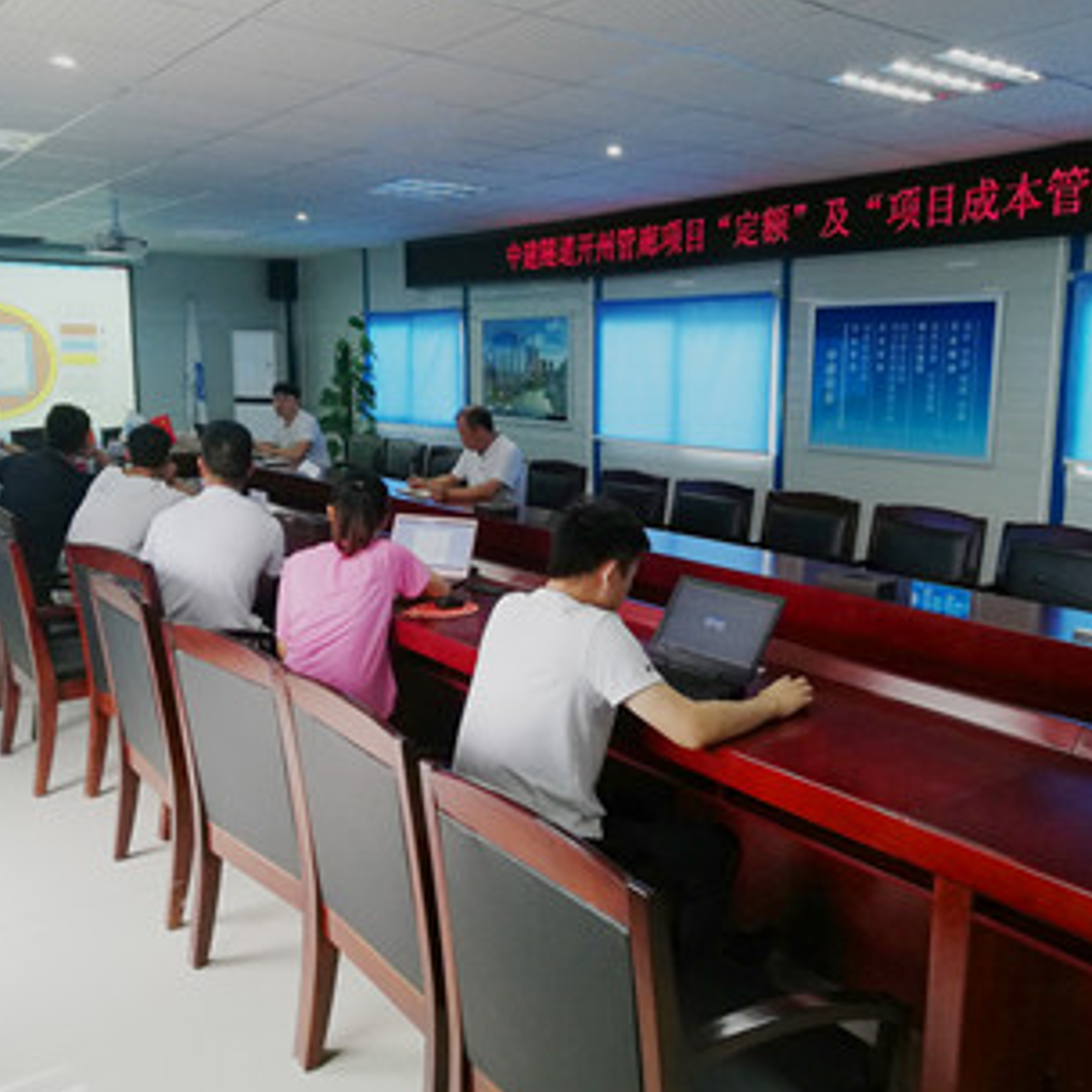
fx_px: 1178
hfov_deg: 49.6
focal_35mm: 33
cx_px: 614
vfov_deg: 49.7
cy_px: 555
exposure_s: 1/50
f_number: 2.2
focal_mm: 3.81
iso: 160
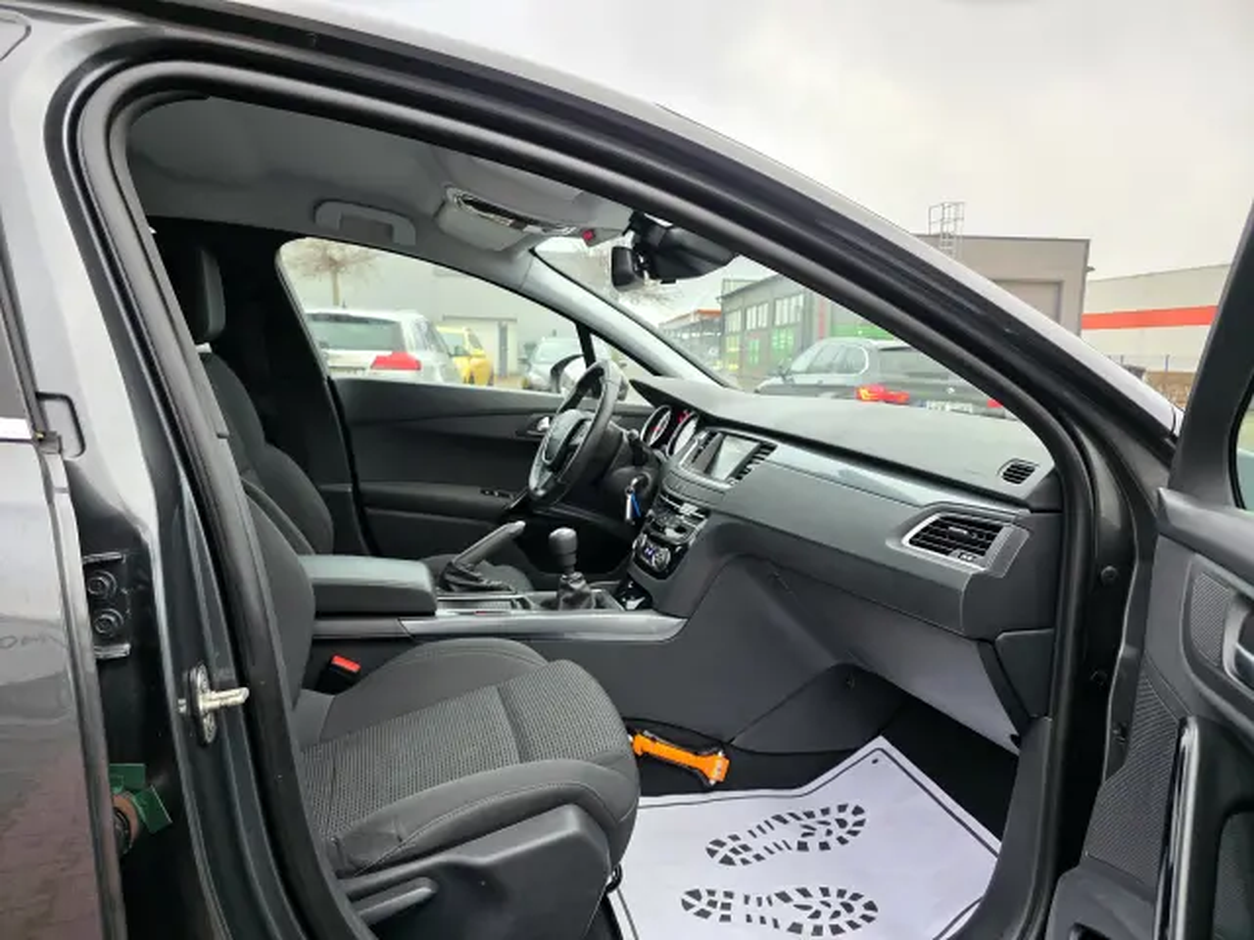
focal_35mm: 23
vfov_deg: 58.9
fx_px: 833
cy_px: 470
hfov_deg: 73.9
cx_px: 627
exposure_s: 1/100
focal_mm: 6.3
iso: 160
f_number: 1.7
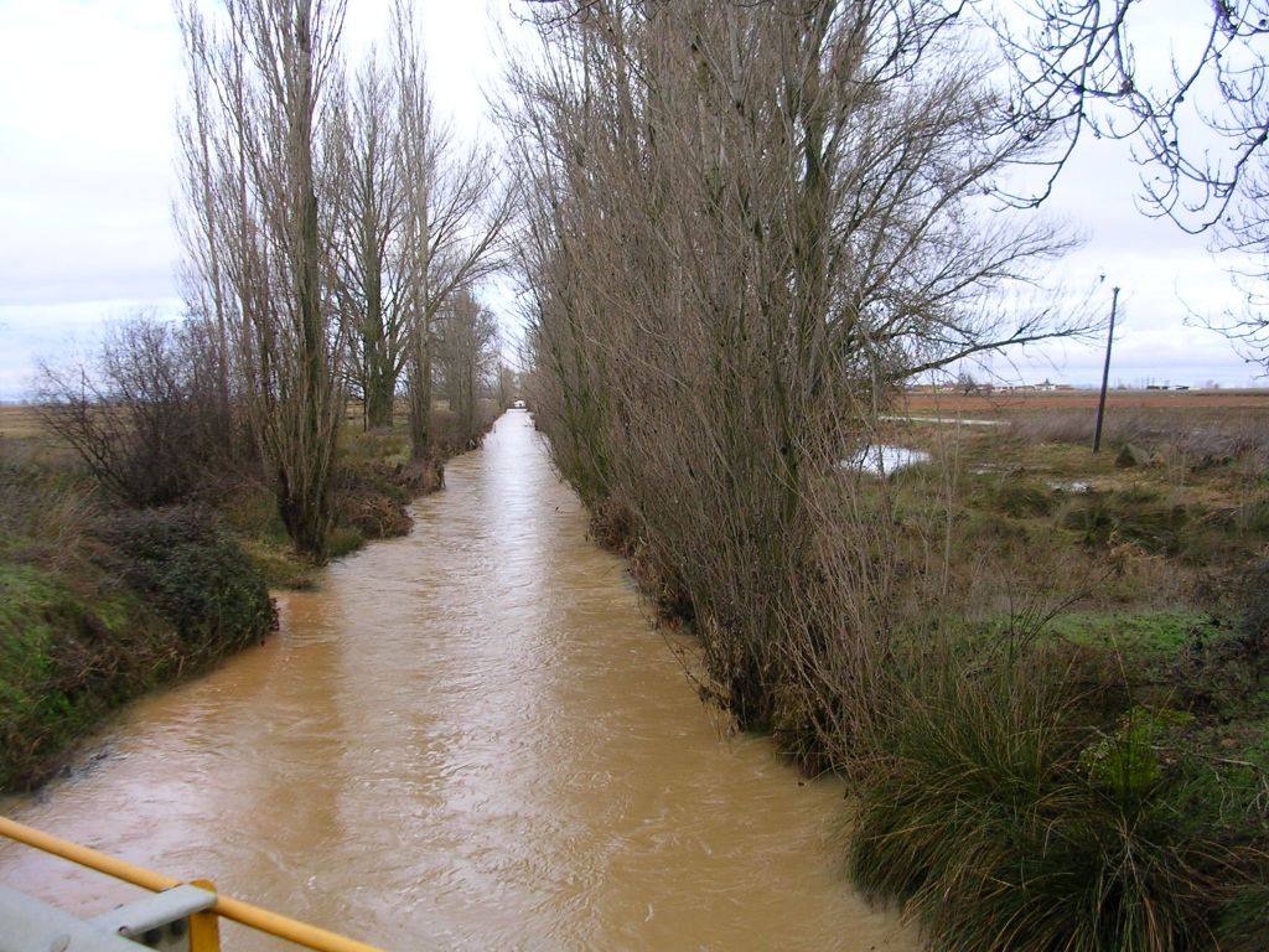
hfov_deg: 49.0
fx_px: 1393
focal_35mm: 38
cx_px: 634
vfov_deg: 37.7
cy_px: 476
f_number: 2.8
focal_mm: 5.8
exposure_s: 1/295
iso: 50
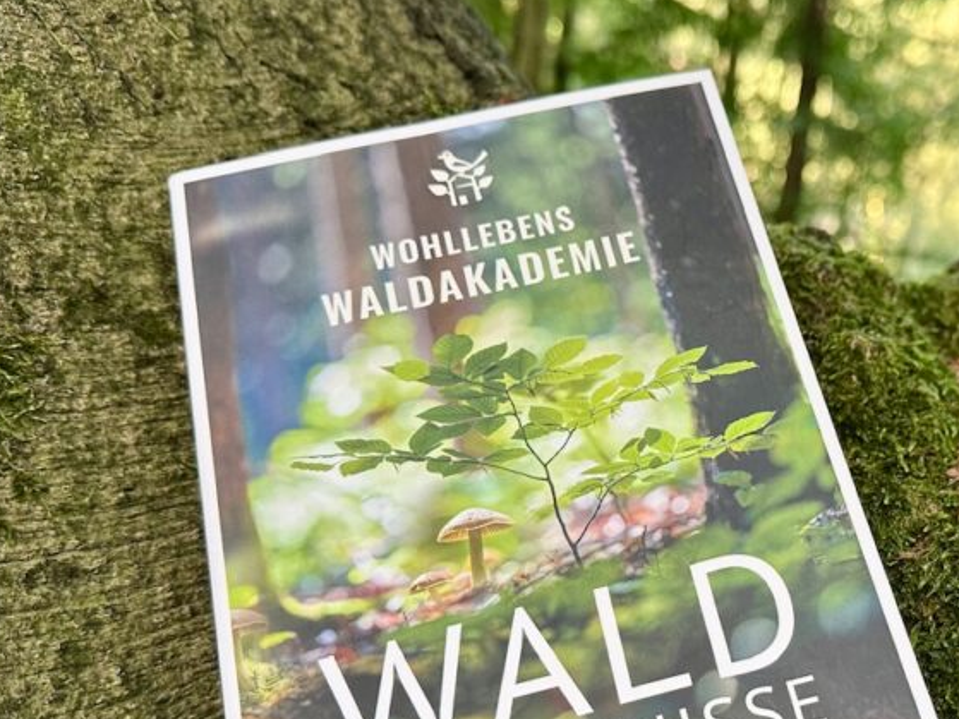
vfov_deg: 32.6
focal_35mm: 44
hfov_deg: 41.7
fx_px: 1219
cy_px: 484
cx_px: 719
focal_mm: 6.86
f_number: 1.78
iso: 200
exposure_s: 1/121
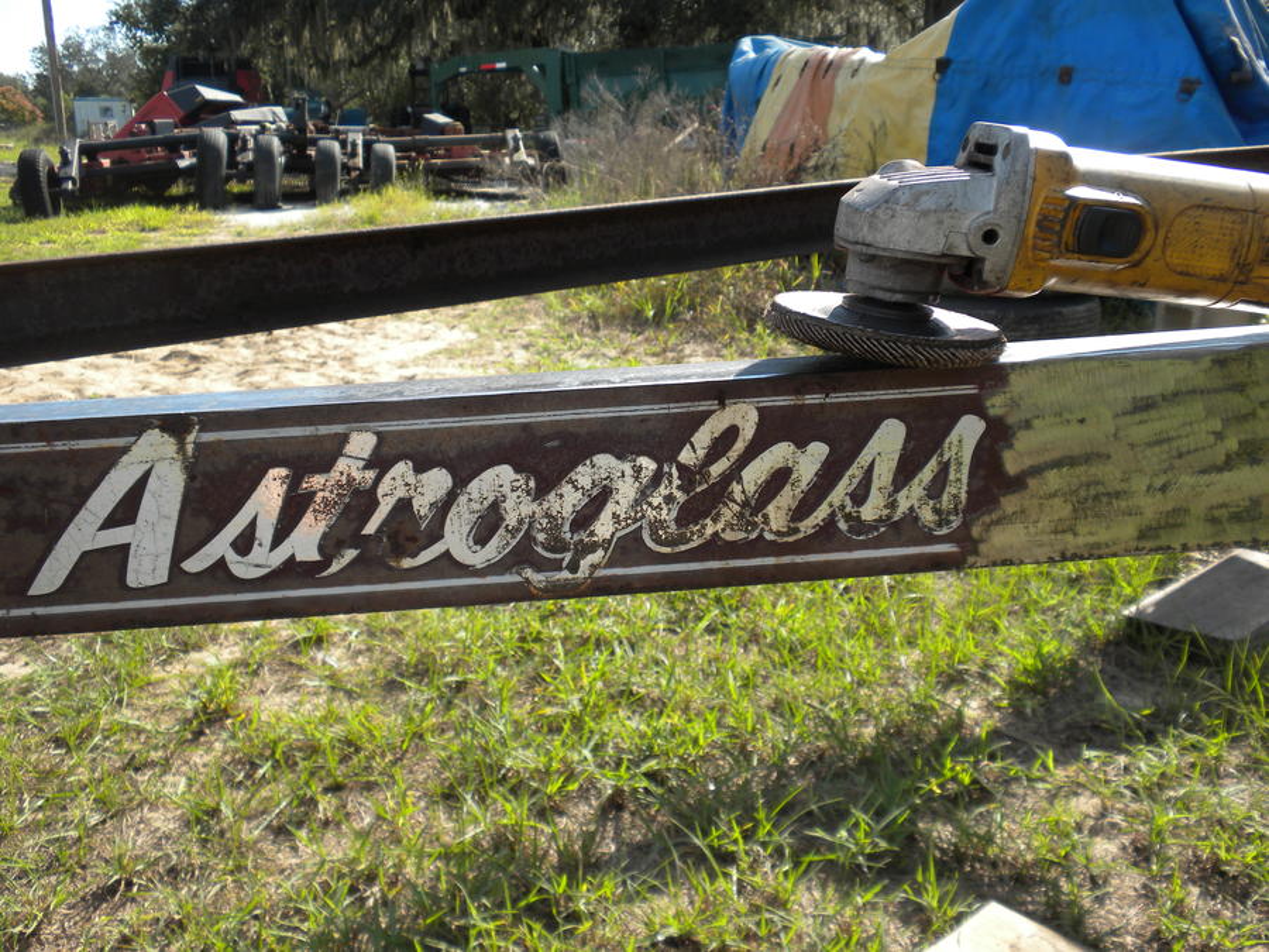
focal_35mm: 37
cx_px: 634
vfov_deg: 38.7
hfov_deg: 50.1
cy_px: 476
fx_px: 1356
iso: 64
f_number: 3.5
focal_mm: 6.6
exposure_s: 1/312
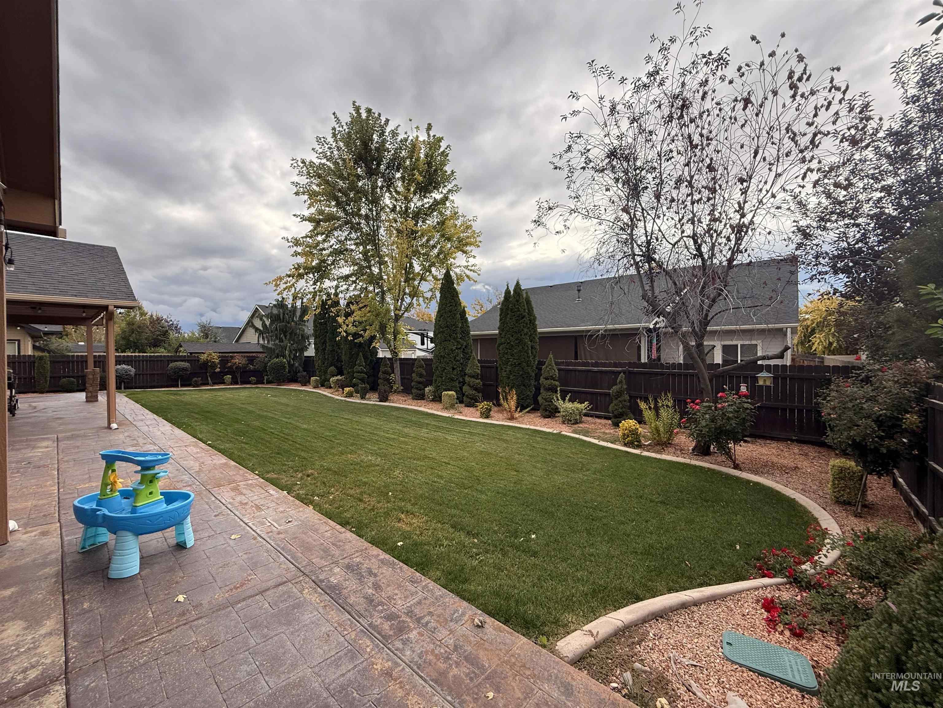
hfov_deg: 102.1
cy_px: 354
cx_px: 472
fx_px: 381
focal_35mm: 14
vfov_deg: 85.7
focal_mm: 2.22
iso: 64
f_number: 2.2
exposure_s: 1/809
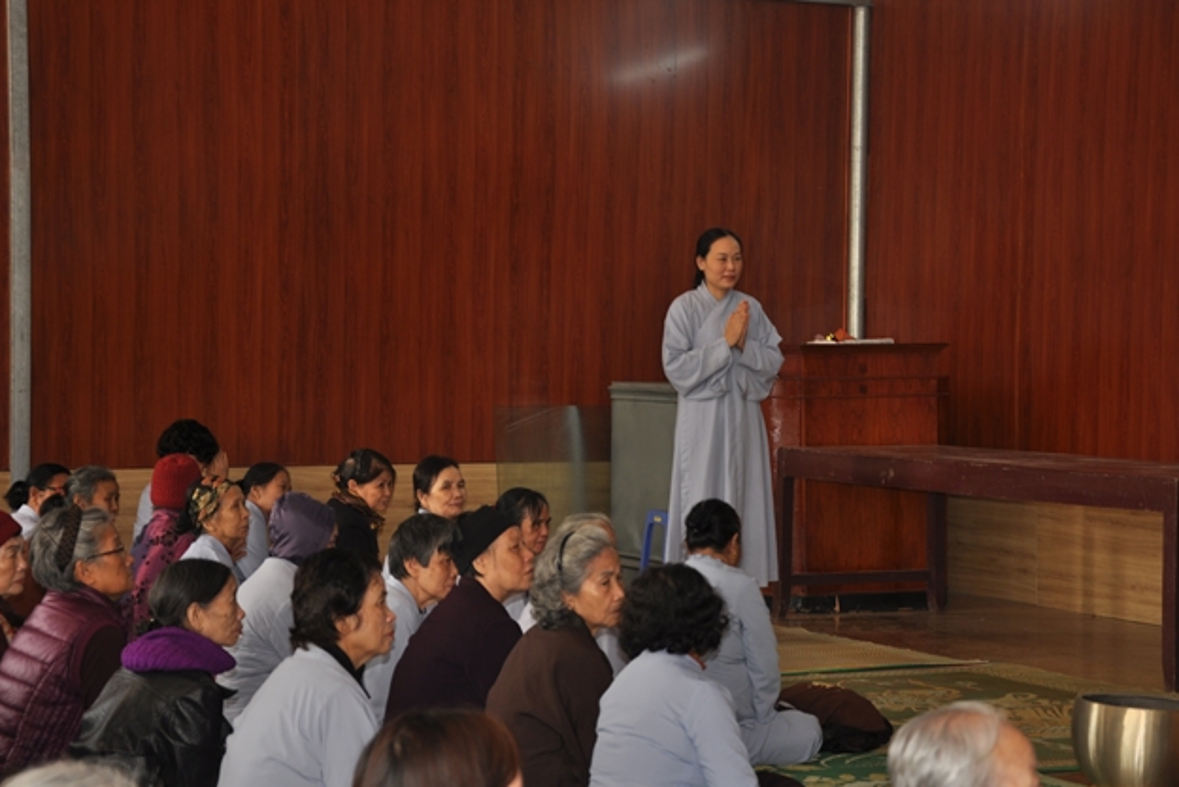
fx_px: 2653
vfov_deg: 16.9
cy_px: 389
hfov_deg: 25.1
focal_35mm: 81
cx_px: 570
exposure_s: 1/60
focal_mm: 52
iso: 200
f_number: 5
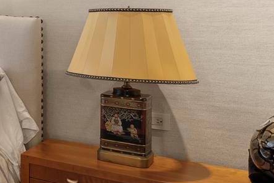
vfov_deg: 21.8
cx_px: -239
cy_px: 19
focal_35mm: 61
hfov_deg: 20.6
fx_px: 464
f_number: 8
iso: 320
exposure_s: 1/5
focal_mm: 14
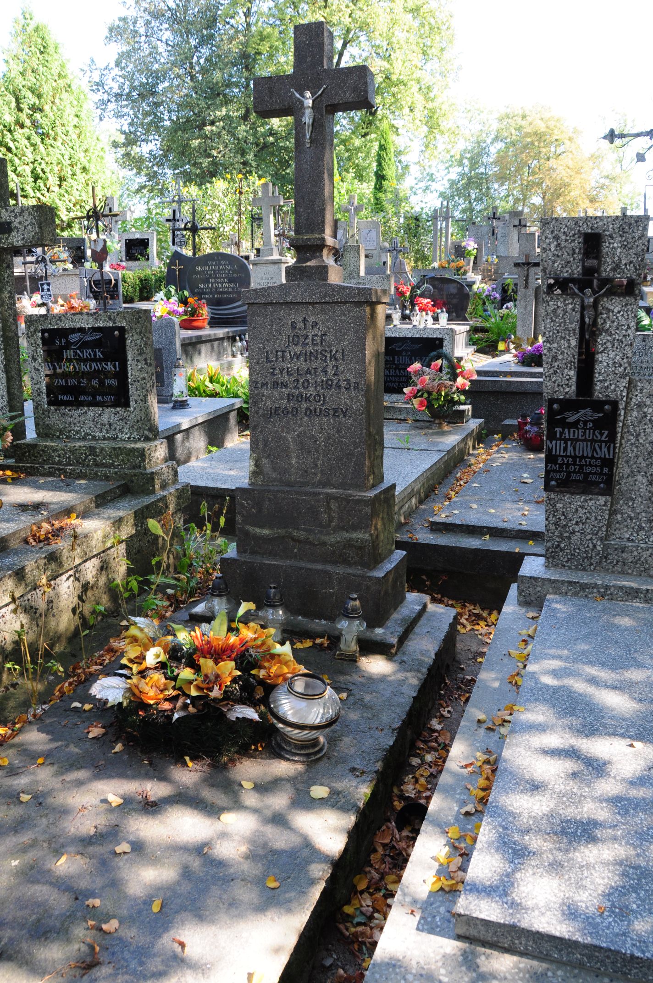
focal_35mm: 27
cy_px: 492
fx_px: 736
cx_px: 326
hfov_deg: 47.8
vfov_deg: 67.4
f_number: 7.1
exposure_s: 1/80
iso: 400
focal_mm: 18
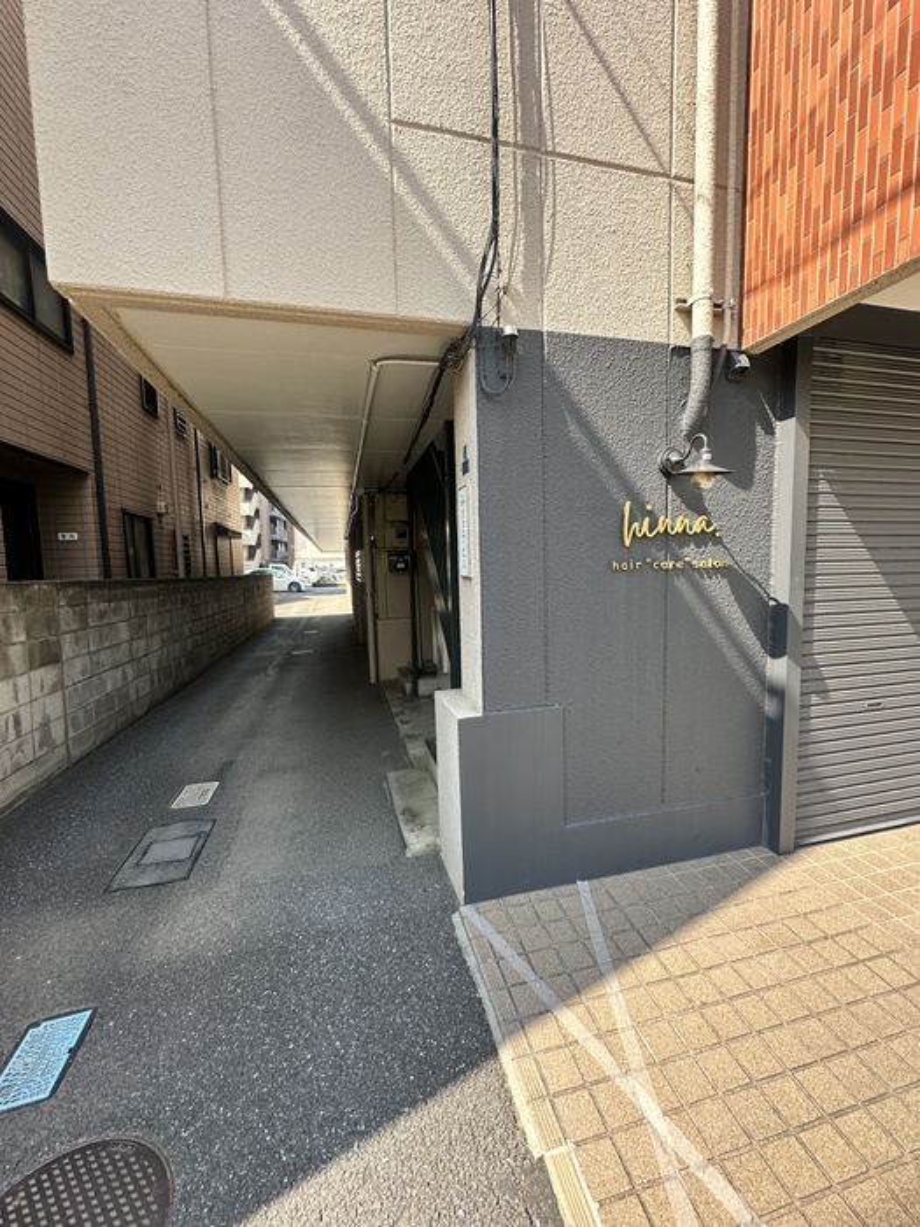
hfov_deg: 85.7
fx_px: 496
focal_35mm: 14
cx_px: 460
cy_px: 614
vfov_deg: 102.1
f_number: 2.2
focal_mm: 2.22
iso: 40
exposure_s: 1/198
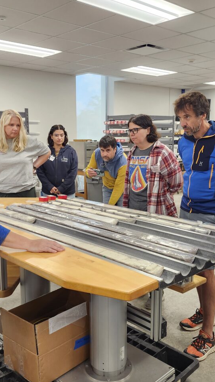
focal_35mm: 34
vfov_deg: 58.0
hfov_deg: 34.7
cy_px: 191
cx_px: 102
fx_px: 345
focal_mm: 5.54
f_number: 1.8
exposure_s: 1/120
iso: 200
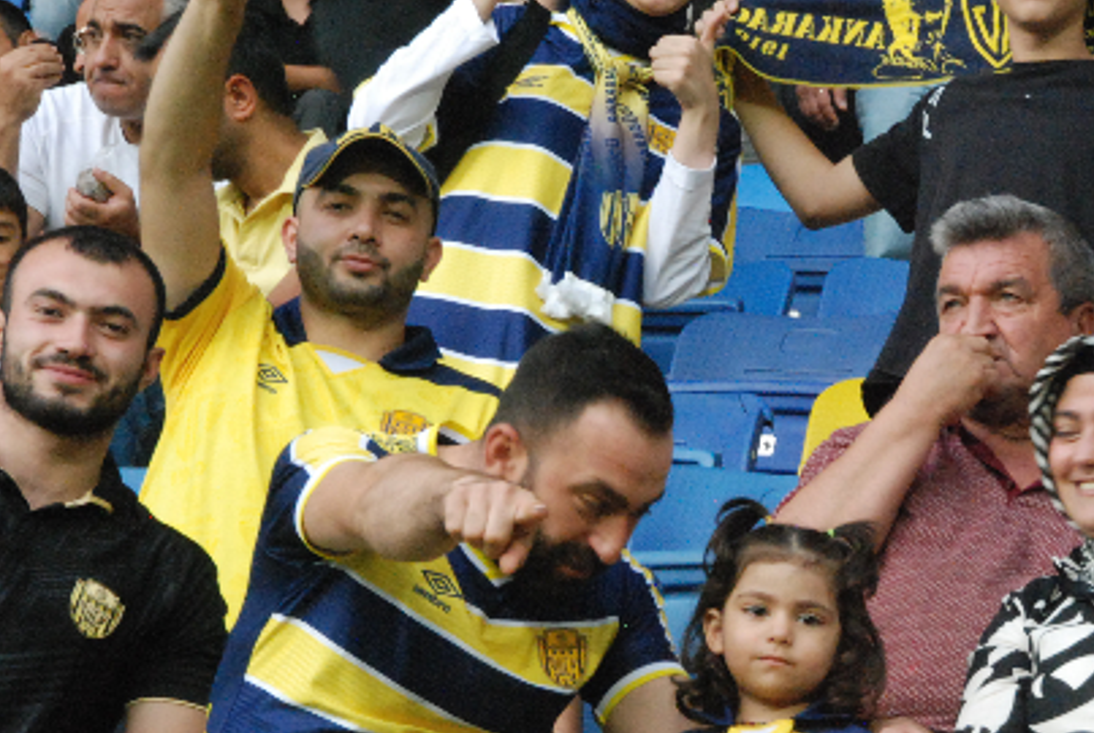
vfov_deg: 5.8
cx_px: 994
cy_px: 528
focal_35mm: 238
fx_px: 7243
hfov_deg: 8.6
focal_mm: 80
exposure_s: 1/30
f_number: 13
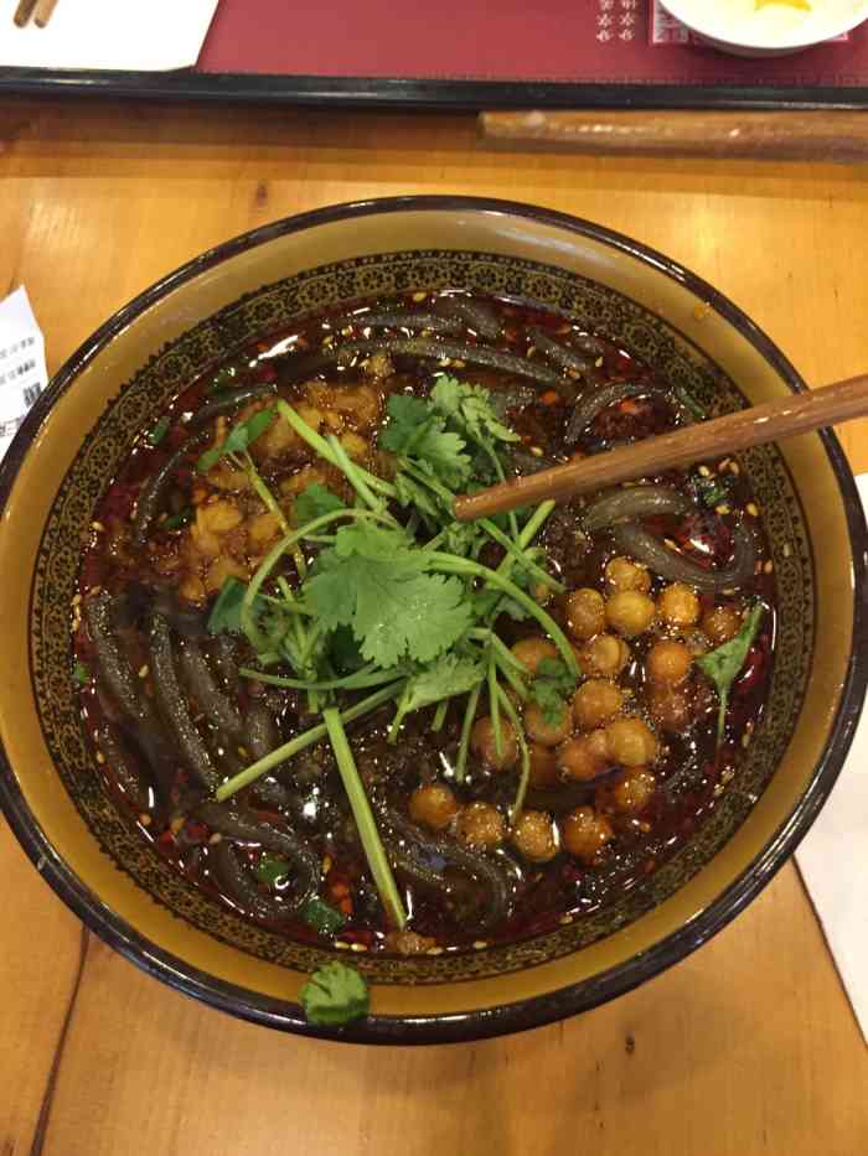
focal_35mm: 29
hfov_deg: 48.2
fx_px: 969
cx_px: 434
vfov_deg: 61.7
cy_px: 578
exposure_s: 1/20
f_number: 2.2
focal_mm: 4.15
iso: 250
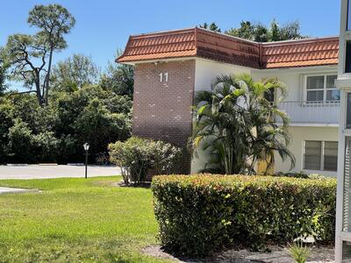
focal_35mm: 64
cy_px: 132
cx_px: 176
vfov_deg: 22.9
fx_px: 649
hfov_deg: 30.3
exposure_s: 1/694
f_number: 2.2
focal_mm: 7.5
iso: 20
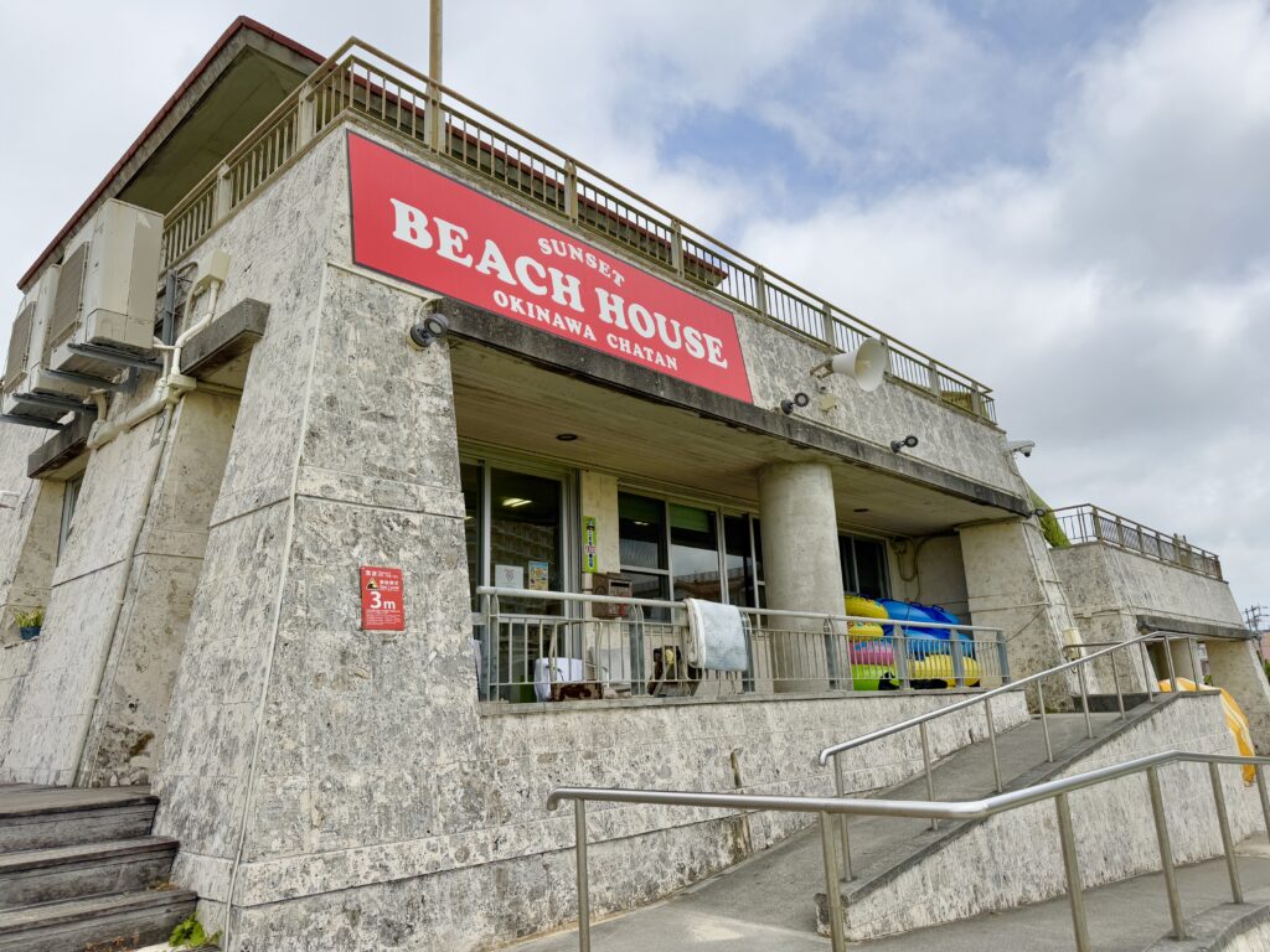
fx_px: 881
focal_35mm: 24
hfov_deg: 71.6
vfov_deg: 56.8
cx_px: 635
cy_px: 476
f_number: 1.78
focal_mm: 6.76
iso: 80
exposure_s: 1/8130
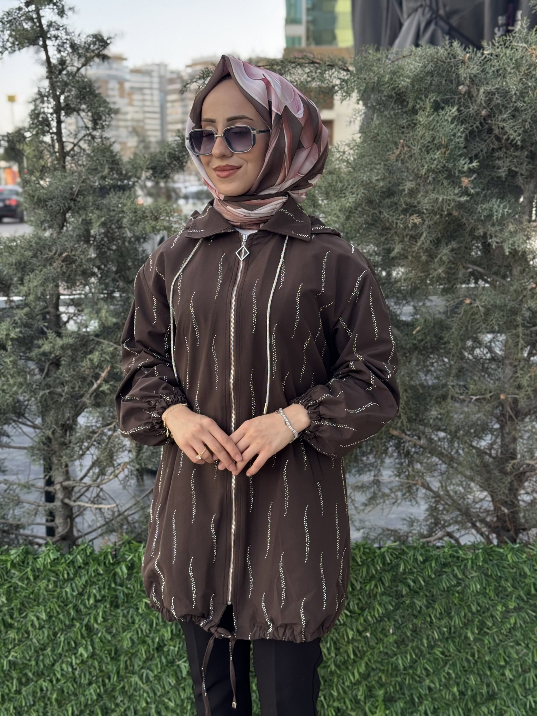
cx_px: 268
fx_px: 993
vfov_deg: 39.7
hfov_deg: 30.3
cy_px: 358
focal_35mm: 48
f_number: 1.78
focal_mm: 6.76
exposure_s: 1/304
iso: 64
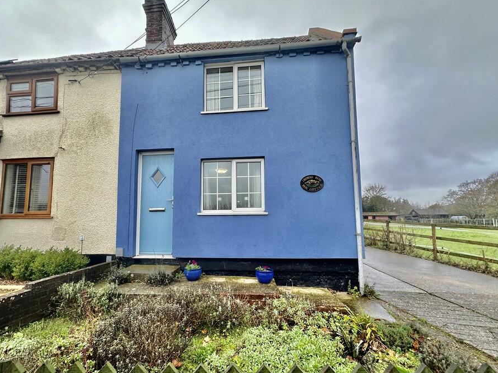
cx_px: 228
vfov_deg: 78.0
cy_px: 200
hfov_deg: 94.3
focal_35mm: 16
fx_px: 230
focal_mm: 2.22
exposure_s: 1/99
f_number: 2.2
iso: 50
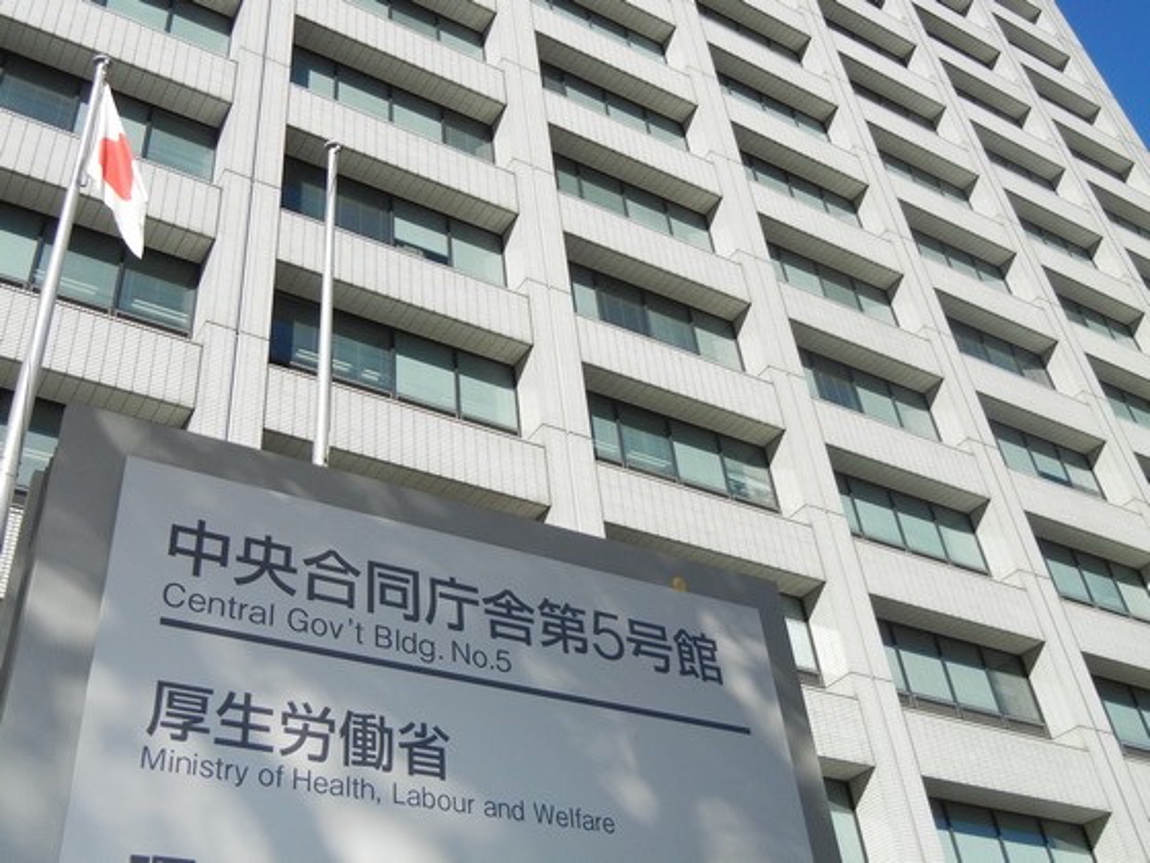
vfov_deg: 46.8
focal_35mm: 30
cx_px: 575
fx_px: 997
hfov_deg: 60.0
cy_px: 432
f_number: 7
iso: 230
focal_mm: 5.4
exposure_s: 1/576
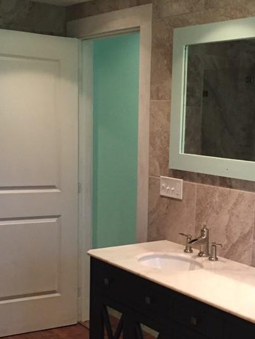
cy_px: 229
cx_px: 188
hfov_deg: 25.8
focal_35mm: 56
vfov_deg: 34.0
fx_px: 550
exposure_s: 1/30
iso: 250
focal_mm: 4.15
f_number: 2.2
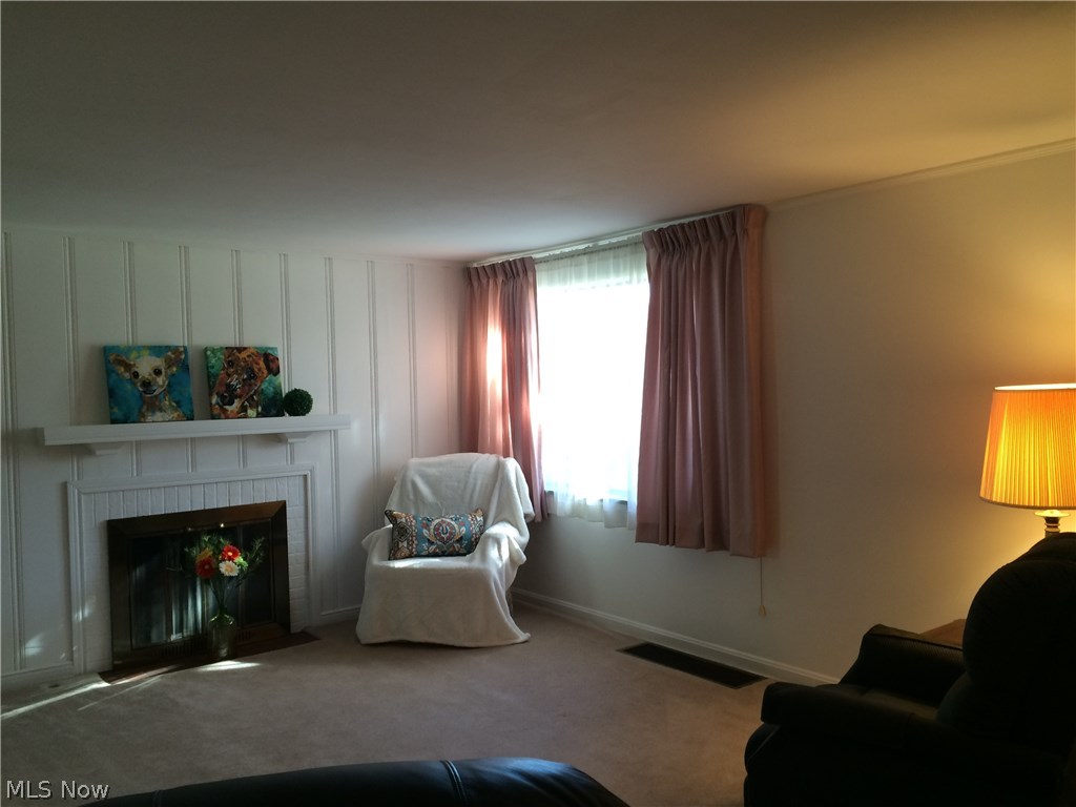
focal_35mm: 29
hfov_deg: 61.7
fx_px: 901
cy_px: 404
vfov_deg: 48.2
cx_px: 538
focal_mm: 4.15
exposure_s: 1/30
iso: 80
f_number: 2.2
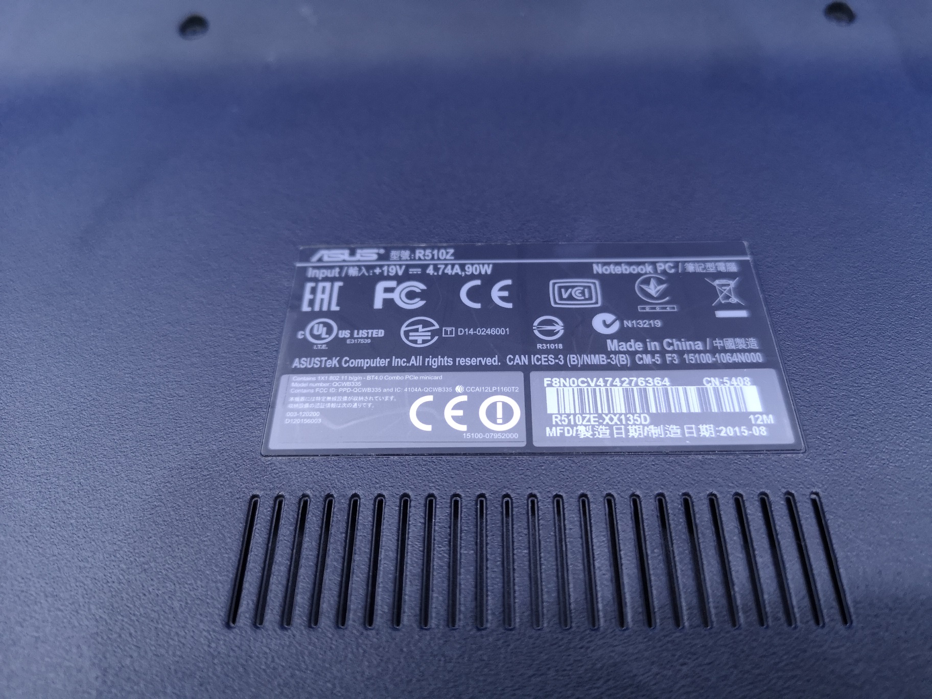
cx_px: 466
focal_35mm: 27
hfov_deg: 65.3
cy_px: 350
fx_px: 727
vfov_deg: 51.4
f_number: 1.8
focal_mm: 3.95
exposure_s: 1/33.3
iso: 250
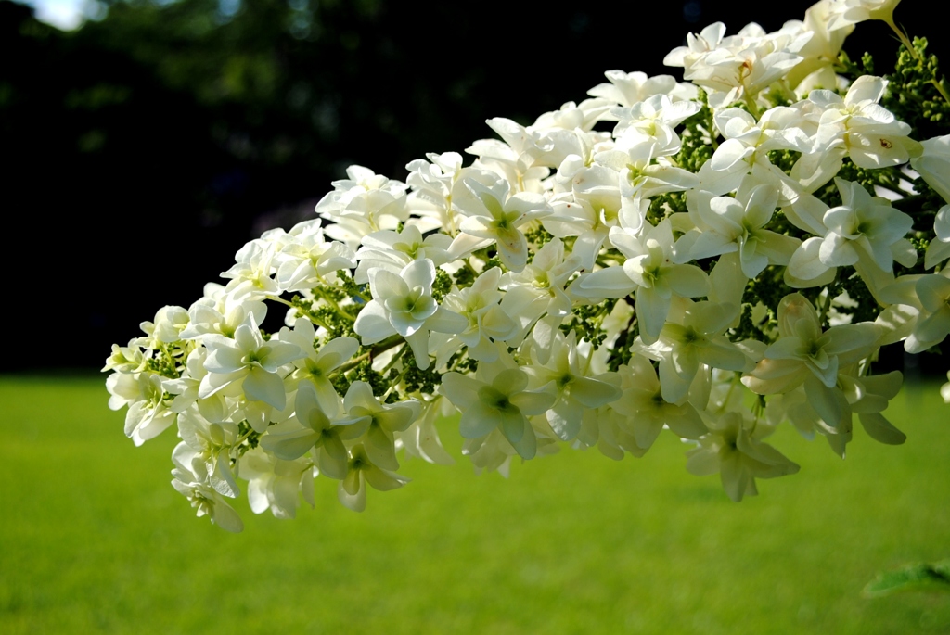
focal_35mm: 48
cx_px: 475
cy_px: 318
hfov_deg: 41.1
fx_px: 1268
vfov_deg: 28.1
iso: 100
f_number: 4.8
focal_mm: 32
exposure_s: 1/640
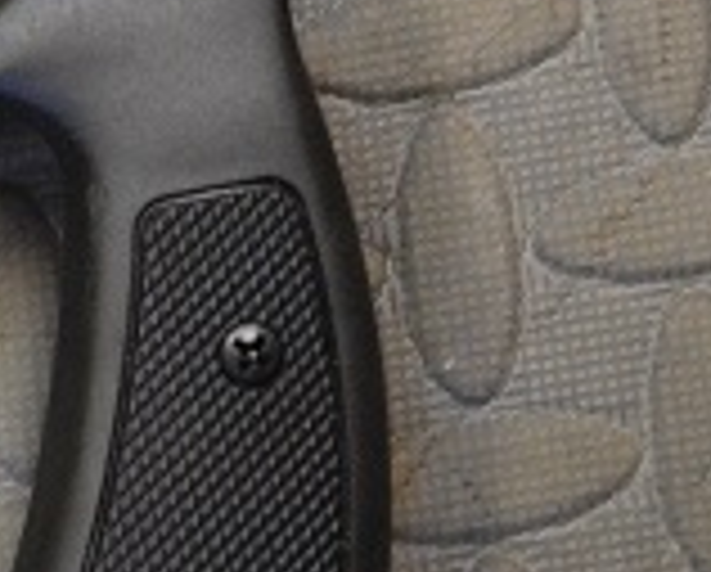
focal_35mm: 235
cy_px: 38
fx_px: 4954
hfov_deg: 8.1
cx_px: -338
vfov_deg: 6.6
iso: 1400
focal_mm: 44
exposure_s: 1/30
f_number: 4.5
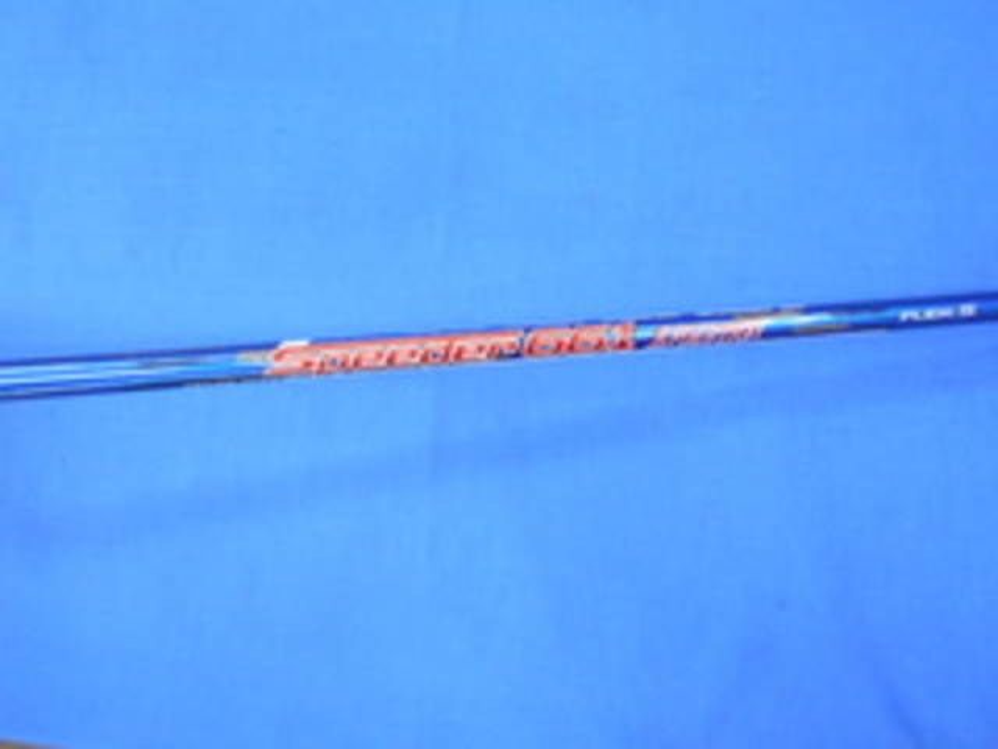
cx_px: 499
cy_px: 374
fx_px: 750
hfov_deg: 67.3
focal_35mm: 26
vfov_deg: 53.1
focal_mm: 4.6
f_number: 3.2
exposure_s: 1/30
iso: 280
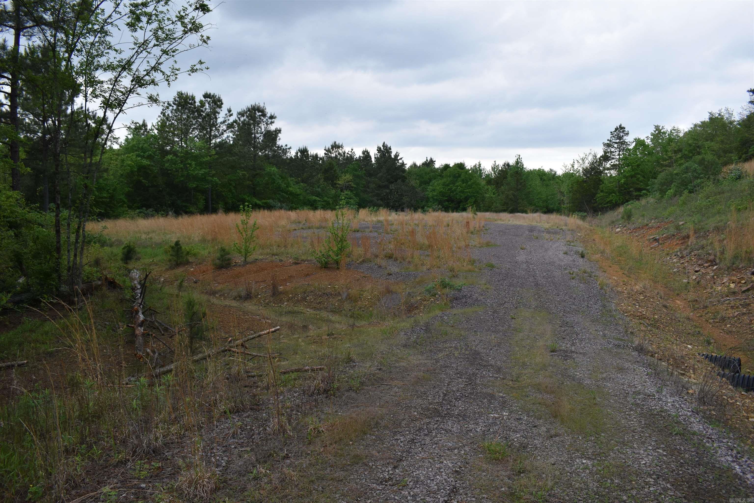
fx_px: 628
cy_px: 252
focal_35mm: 30
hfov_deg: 61.9
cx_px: 377
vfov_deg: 43.6
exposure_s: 1/250
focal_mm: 20
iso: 220
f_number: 5.6
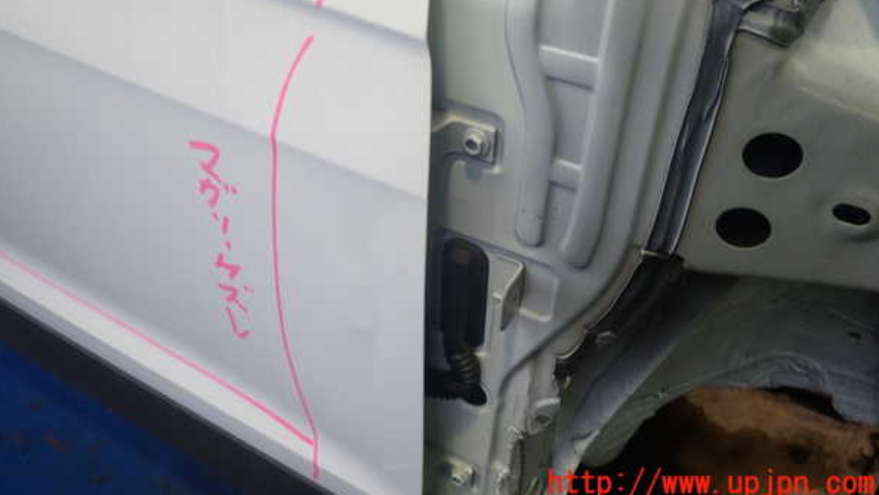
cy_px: 169
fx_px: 769
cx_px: 438
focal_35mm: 33
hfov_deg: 59.5
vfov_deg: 35.3
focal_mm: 5.4
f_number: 2.3
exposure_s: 1/60
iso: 200
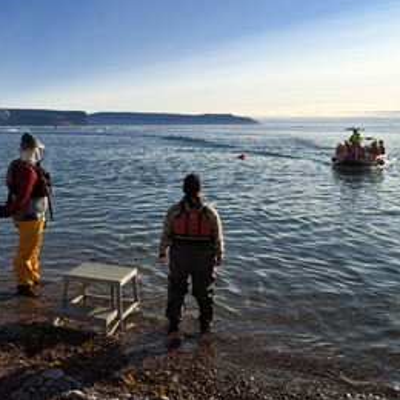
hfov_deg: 49.2
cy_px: 203
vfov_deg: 49.7
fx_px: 431
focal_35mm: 33
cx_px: 146
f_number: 16
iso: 200
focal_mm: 24
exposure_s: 1/400
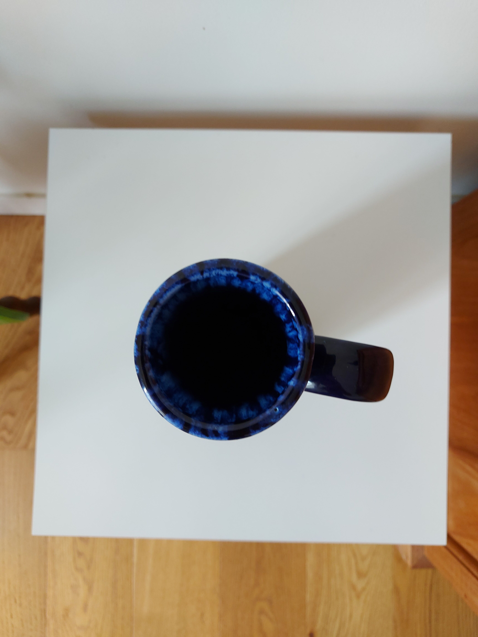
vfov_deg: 71.6
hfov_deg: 56.8
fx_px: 442
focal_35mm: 24
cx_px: 239
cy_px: 318
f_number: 1.8
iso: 125
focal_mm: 5.23
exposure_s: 1/50
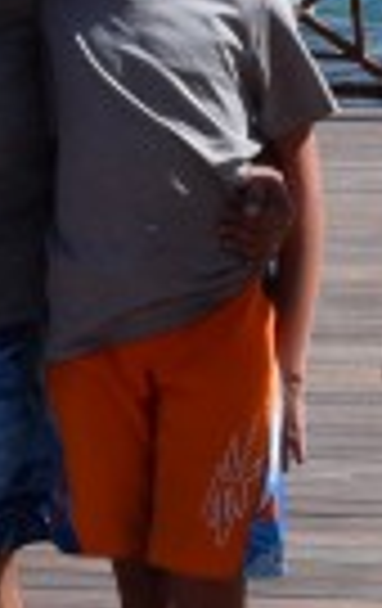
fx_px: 3446
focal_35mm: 208
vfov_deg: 9.9
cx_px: 243
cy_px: -185
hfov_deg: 6.3
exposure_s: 1/400
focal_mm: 18
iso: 200
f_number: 10
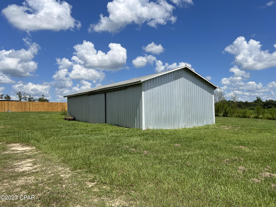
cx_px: 138
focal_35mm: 26
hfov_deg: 67.3
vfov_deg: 53.1
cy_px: 104
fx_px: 207
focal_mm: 5.7
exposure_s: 1/6579
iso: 50
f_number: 1.5
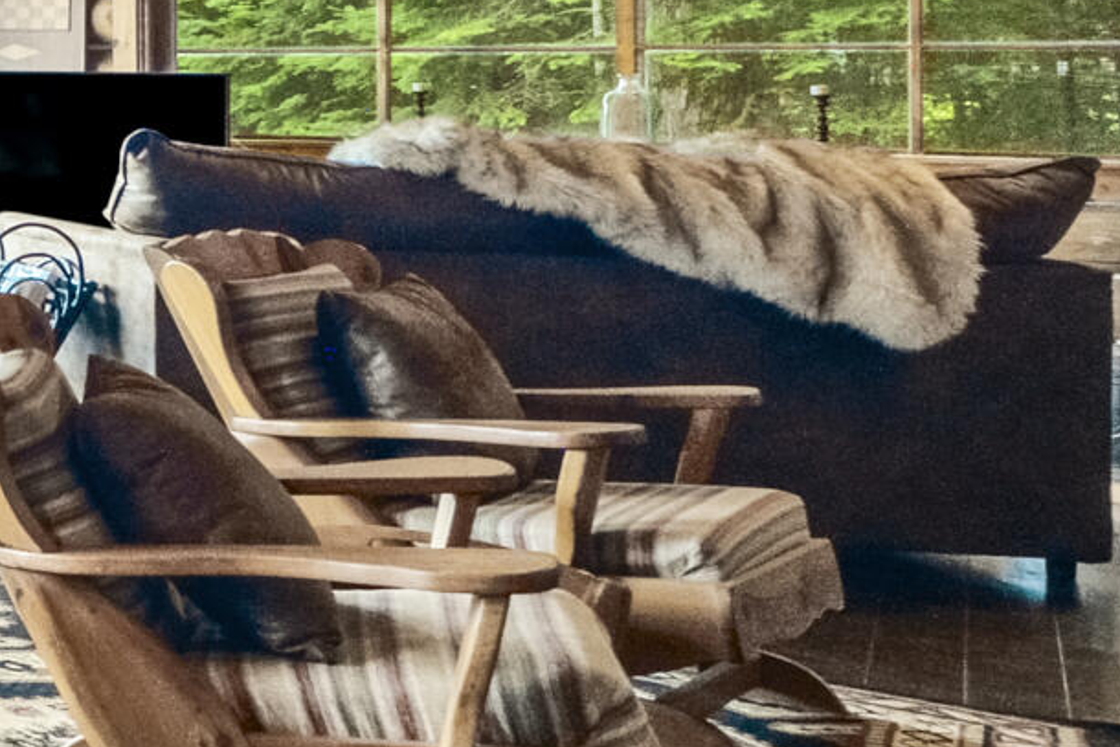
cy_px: 50
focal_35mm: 59
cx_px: -1140
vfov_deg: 22.4
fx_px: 1836
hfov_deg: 19.1
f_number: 8
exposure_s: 1/5
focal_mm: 8
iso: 400
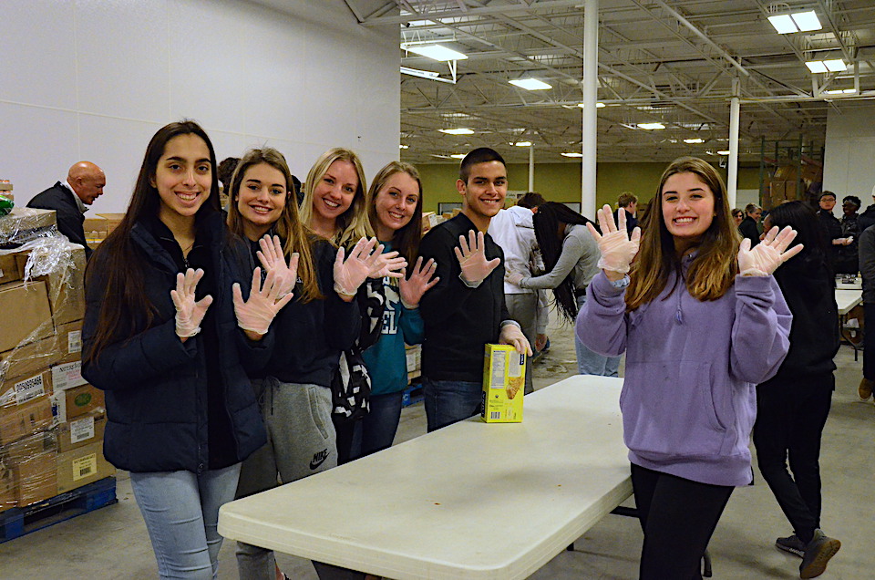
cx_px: 438
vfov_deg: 34.1
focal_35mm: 39
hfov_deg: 49.6
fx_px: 946
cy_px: 290
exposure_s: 1/500
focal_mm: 26
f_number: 5.6
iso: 6400
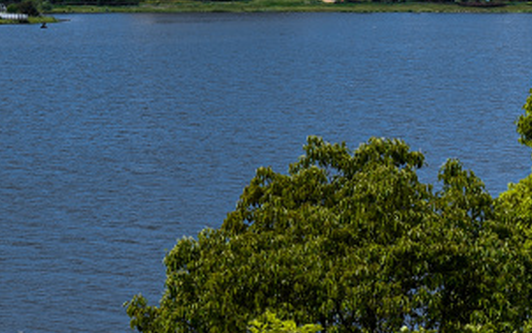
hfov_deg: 11.8
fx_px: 2466
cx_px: -255
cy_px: -175
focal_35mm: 170
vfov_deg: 7.6
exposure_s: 1/400
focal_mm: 42
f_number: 8
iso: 100
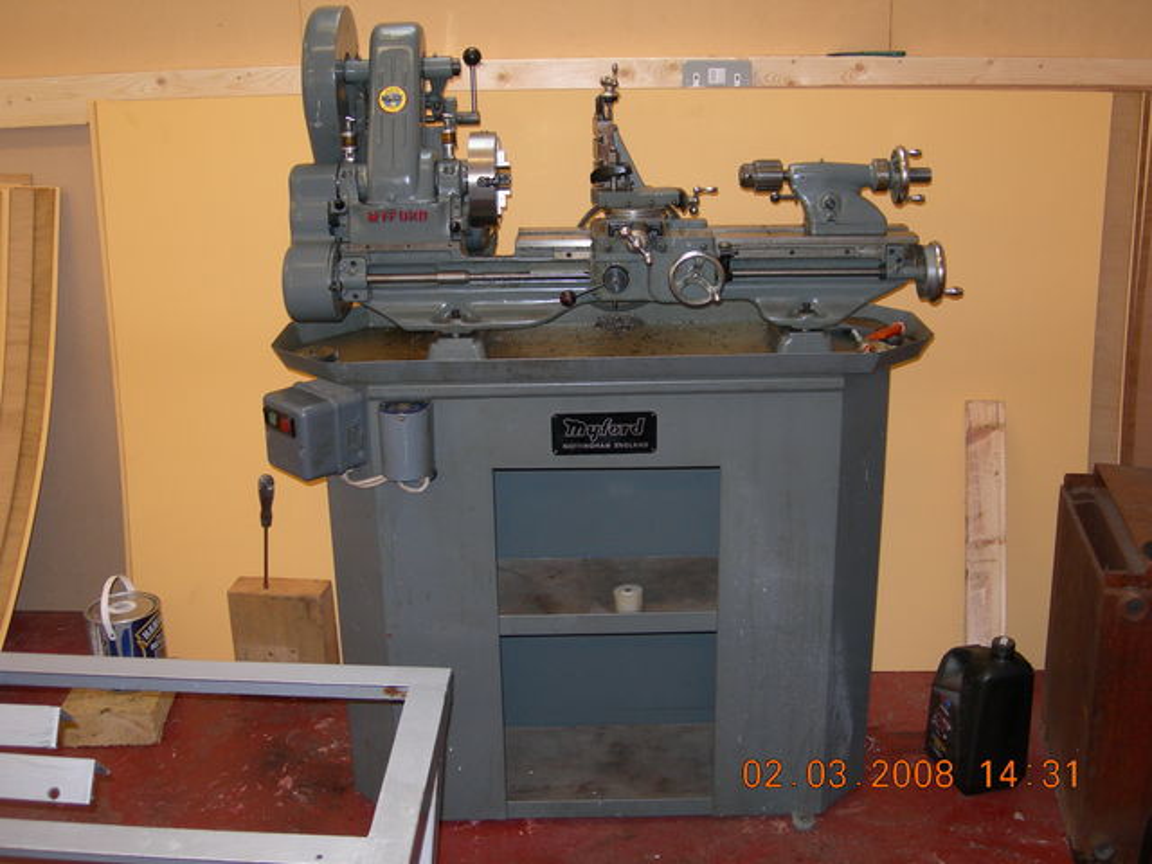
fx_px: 1364
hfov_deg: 45.8
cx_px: 576
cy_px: 432
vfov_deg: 35.1
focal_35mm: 41
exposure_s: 1/60.1
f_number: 2.9
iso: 84
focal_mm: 8.5
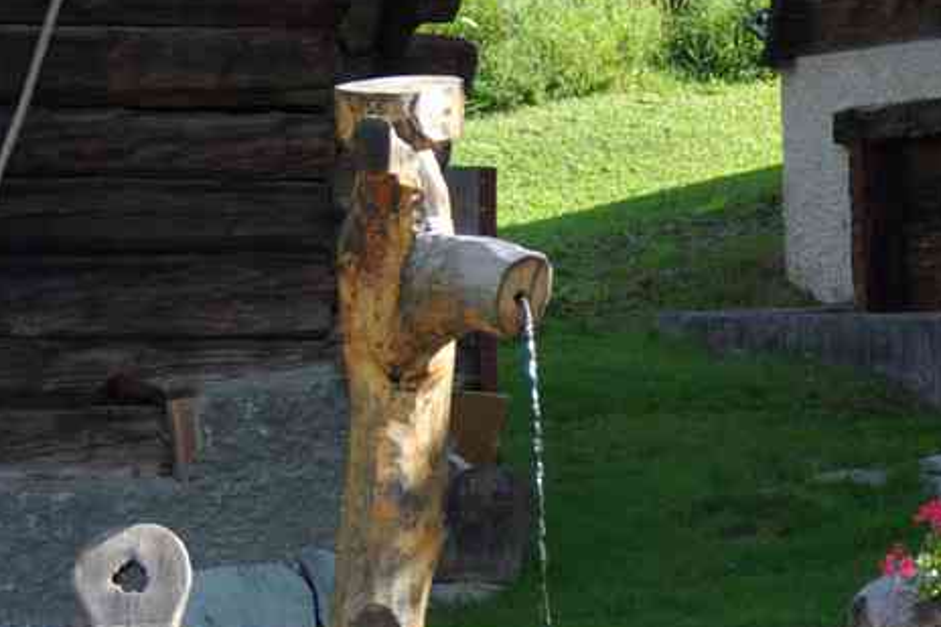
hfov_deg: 11.5
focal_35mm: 178
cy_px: 586
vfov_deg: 7.7
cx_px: 669
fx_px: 4653
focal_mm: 55
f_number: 4.5
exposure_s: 1/90
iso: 100
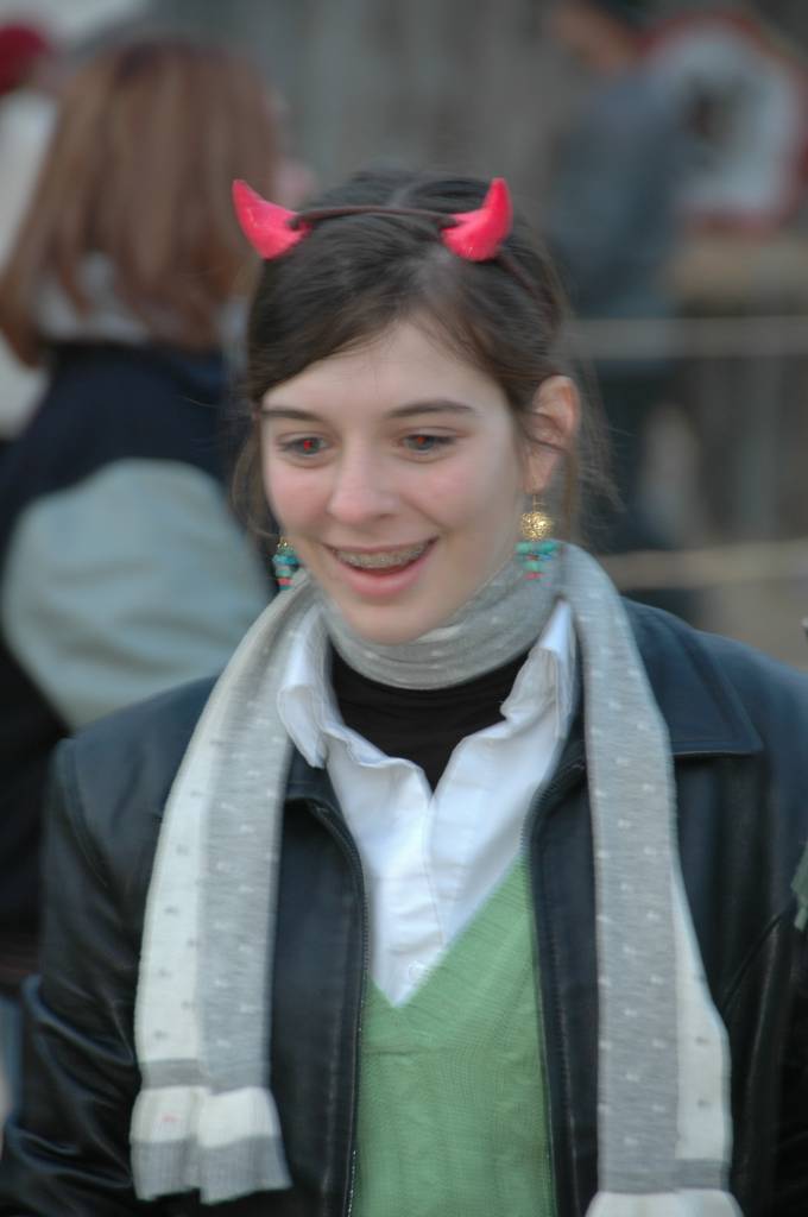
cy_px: 608
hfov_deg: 4.6
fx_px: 10127
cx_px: 404
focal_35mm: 300
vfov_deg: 6.9
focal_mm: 200
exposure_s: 1/25
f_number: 5.6
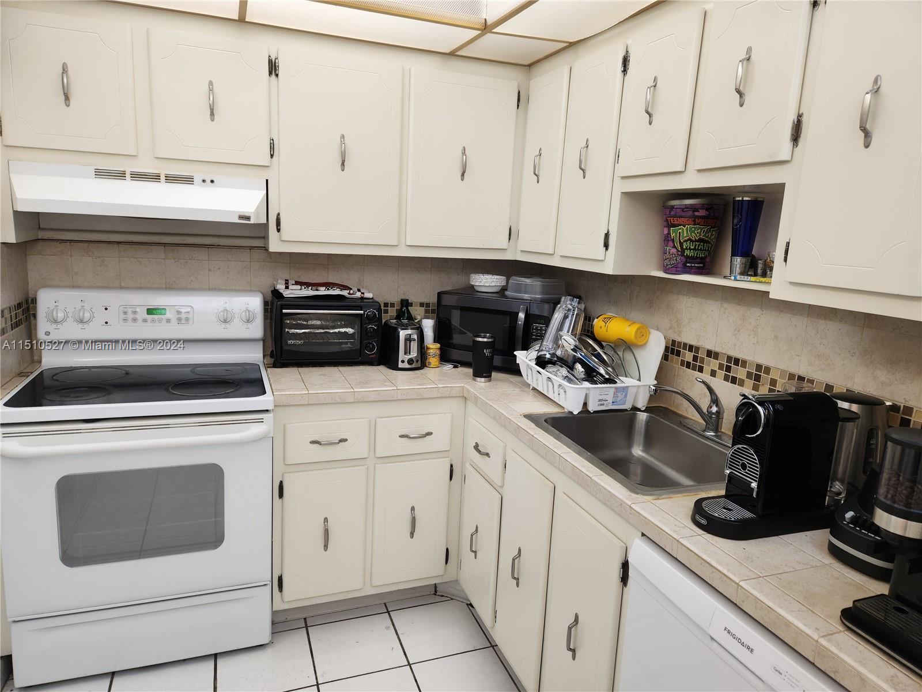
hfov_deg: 73.9
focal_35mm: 23
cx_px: 461
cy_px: 346
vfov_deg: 58.9
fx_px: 613
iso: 64
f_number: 1.8
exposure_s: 1/120
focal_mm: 5.4
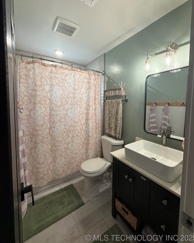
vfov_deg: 96.6
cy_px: 112
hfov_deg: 84.0
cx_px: 99
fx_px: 108
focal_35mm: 15
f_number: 2.2
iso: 200
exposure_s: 1/120
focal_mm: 2.22
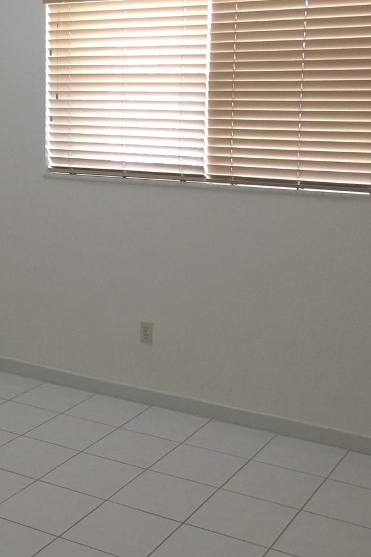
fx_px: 820
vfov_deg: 37.5
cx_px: 97
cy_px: 254
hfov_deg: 25.2
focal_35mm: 53
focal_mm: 4.15
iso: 64
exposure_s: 1/15
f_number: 2.2
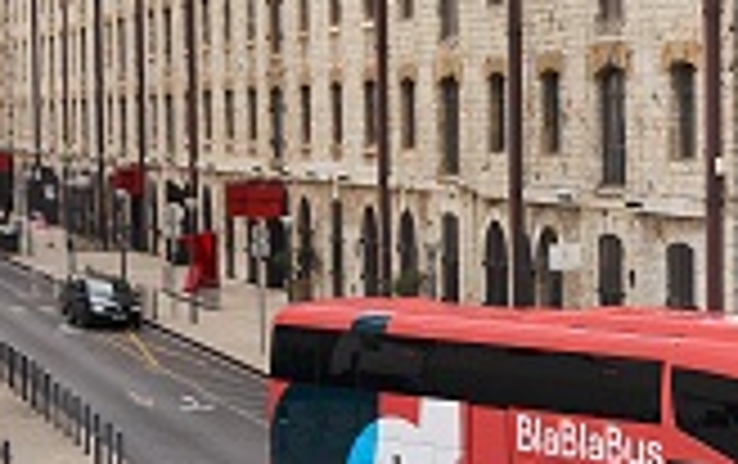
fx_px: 2477
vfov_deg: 10.7
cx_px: 896
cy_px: 225
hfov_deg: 16.2
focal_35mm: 123
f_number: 2.8
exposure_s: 1/1000
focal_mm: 33
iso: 80
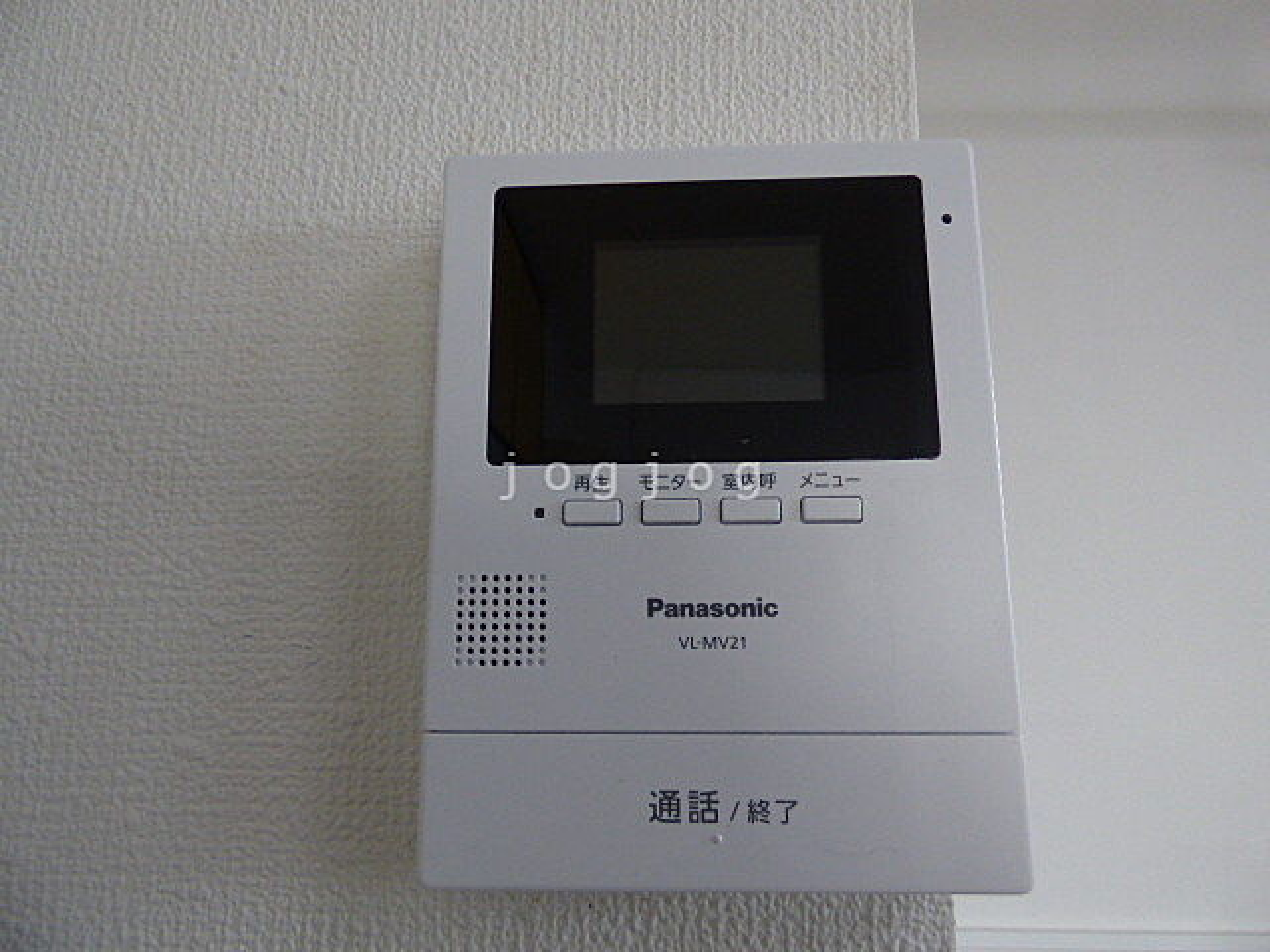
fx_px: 734
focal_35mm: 20
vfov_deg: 66.0
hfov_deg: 81.7
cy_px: 476
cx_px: 635
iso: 200
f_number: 2.8
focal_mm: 3.58
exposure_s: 1/60
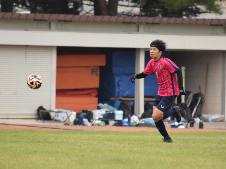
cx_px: 122
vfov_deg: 2.0
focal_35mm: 745
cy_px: 90
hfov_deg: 2.7
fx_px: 4863
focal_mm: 300
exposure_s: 1/2000
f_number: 5.6
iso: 3200
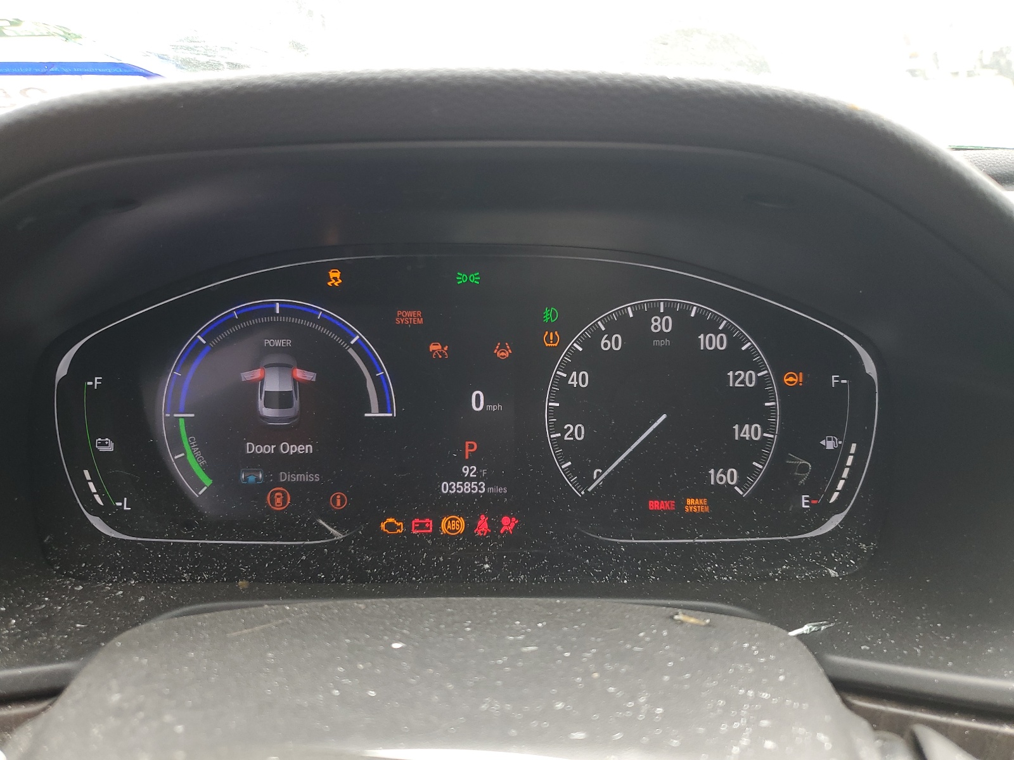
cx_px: 507
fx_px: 762
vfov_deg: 53.1
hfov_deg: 67.3
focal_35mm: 26
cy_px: 380
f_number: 1.5
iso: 56
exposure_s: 1/120
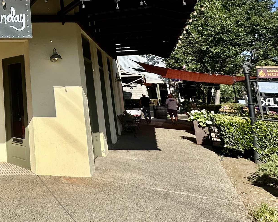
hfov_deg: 39.1
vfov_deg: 41.2
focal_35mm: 34
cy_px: 40
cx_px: -52
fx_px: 280
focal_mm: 2.22
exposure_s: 1/2398
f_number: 2.2
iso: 50
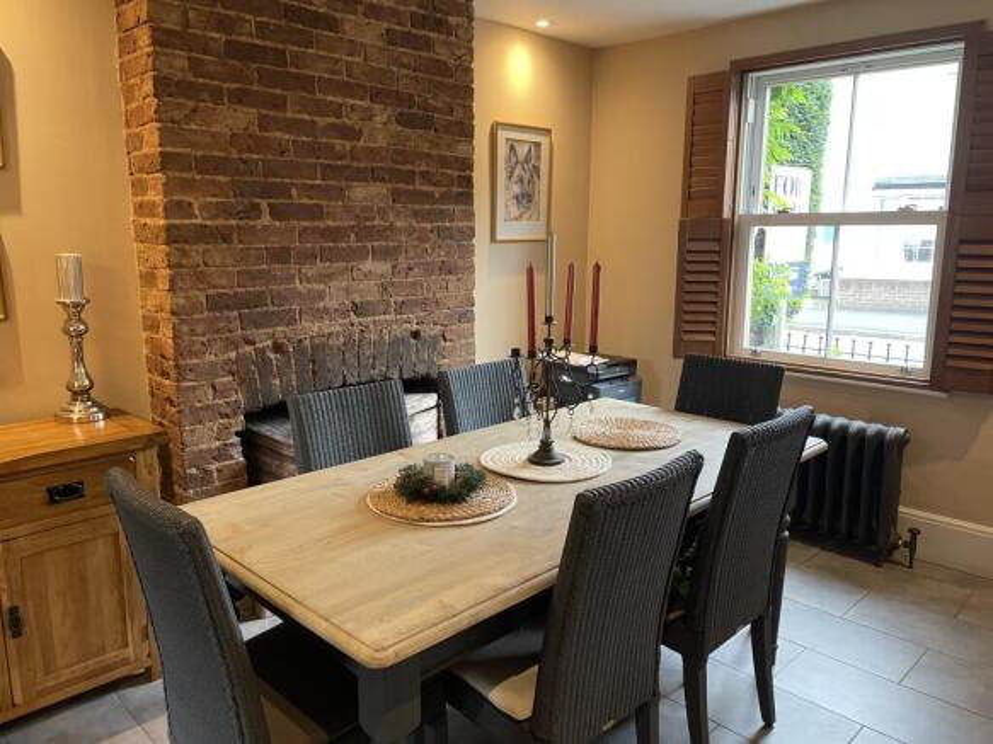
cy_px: 372
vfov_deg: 53.0
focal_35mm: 26
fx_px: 746
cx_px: 496
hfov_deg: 67.3
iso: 200
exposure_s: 1/50
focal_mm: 4.2
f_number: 1.6
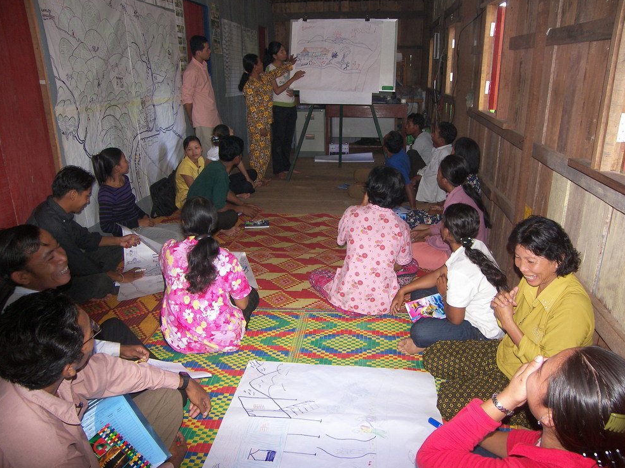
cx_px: 324
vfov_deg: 54.9
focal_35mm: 25
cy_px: 226
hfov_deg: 69.4
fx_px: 451
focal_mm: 5
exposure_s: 1/30
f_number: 2.8
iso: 125
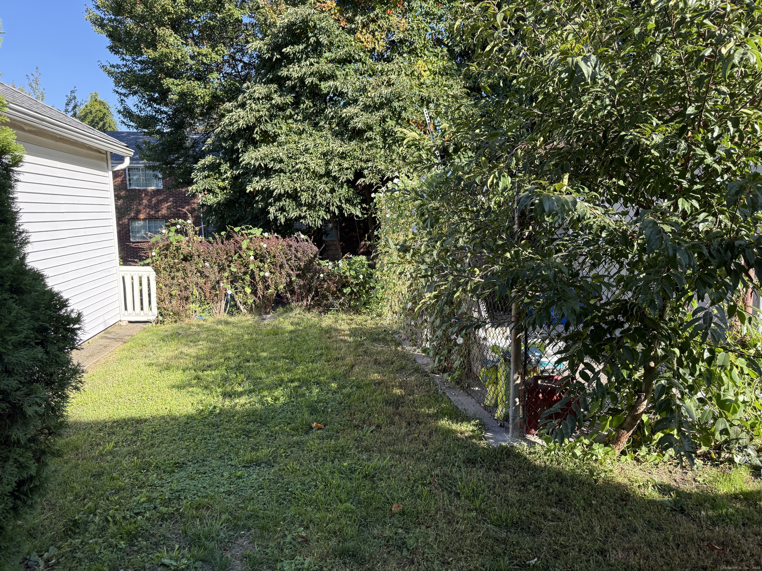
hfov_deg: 71.6
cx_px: 381
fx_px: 528
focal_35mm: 24
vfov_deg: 56.8
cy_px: 286
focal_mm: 6.76
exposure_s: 1/1032
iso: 100
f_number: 1.78
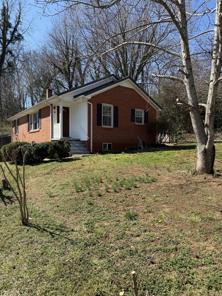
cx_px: 111
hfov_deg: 56.8
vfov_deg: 71.6
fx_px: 205
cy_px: 148
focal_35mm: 24
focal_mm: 6.76
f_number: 1.78
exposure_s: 1/2232
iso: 80
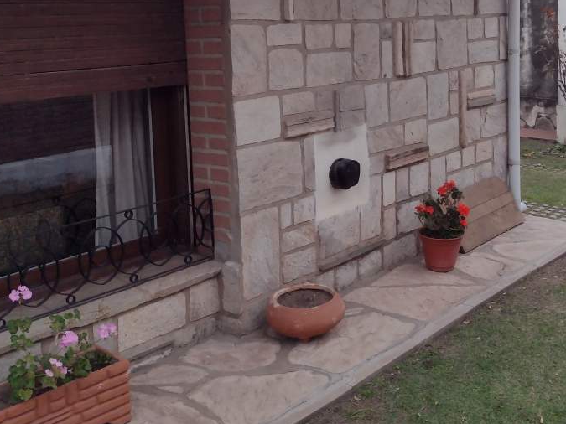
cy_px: 93
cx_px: 372
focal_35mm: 48
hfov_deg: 39.2
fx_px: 785
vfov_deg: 29.6
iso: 100
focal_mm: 4.71
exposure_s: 1/388
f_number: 1.7
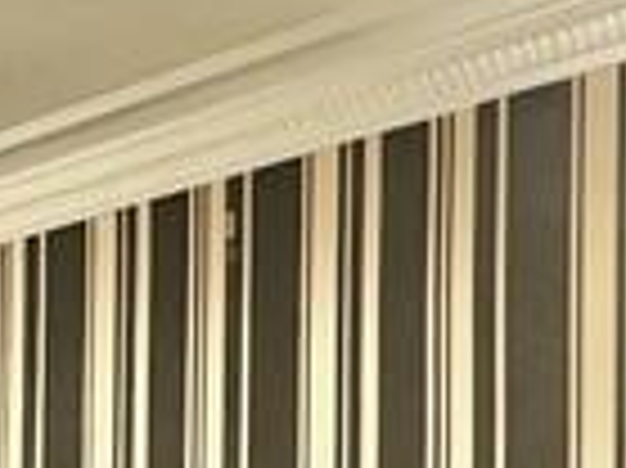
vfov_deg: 13.1
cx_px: -257
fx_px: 1861
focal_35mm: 103
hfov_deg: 17.5
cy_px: 806
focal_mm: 2.22
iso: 500
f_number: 2.2
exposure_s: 1/50
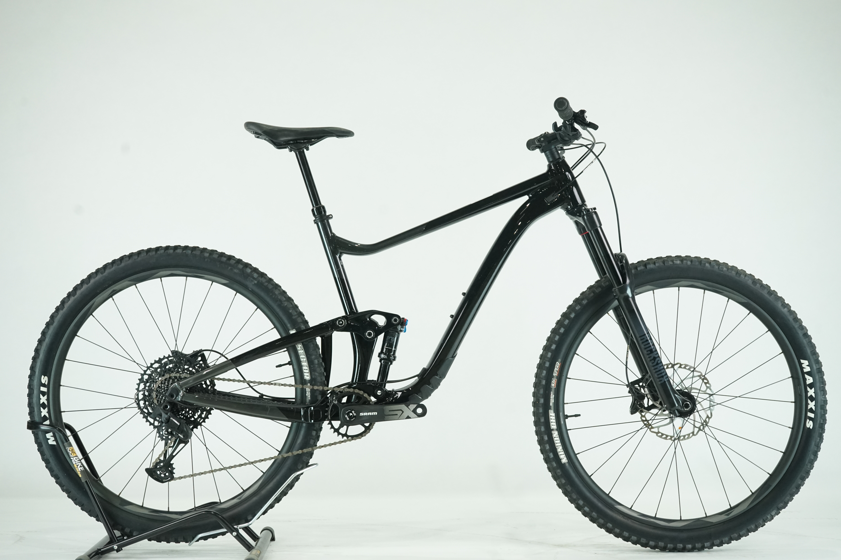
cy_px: 280
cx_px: 420
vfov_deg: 25.5
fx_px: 1238
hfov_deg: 37.5
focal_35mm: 53
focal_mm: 53
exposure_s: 1/200
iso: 2500
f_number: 7.1
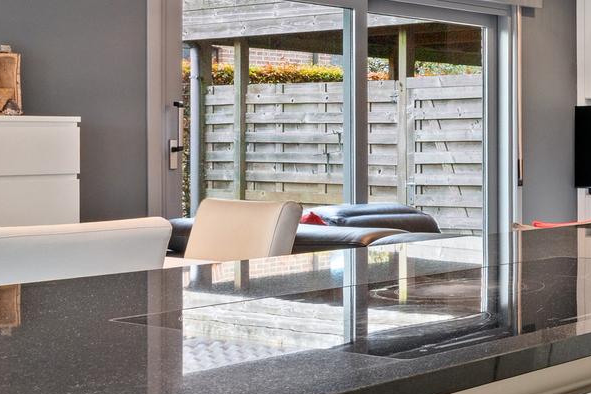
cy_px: 160
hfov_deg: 24.8
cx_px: 857
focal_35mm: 65
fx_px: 1067
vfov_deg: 20.9
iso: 400
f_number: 11
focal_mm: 16
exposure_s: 1
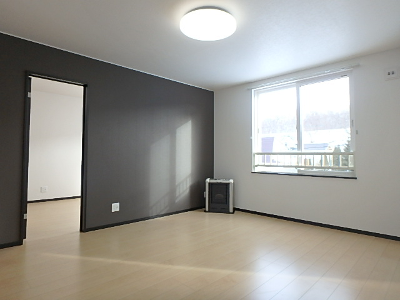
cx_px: 200
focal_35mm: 21
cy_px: 150
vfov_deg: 63.4
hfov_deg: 79.0
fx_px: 243
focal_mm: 3.7
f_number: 3.5
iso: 200
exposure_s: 1/50
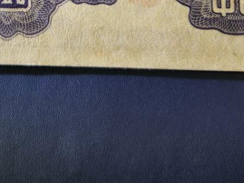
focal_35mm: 74
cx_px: 20
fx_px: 521
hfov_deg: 25.4
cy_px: -97
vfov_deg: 17.7
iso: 64
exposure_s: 1/56.5
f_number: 1.8
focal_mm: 5.4
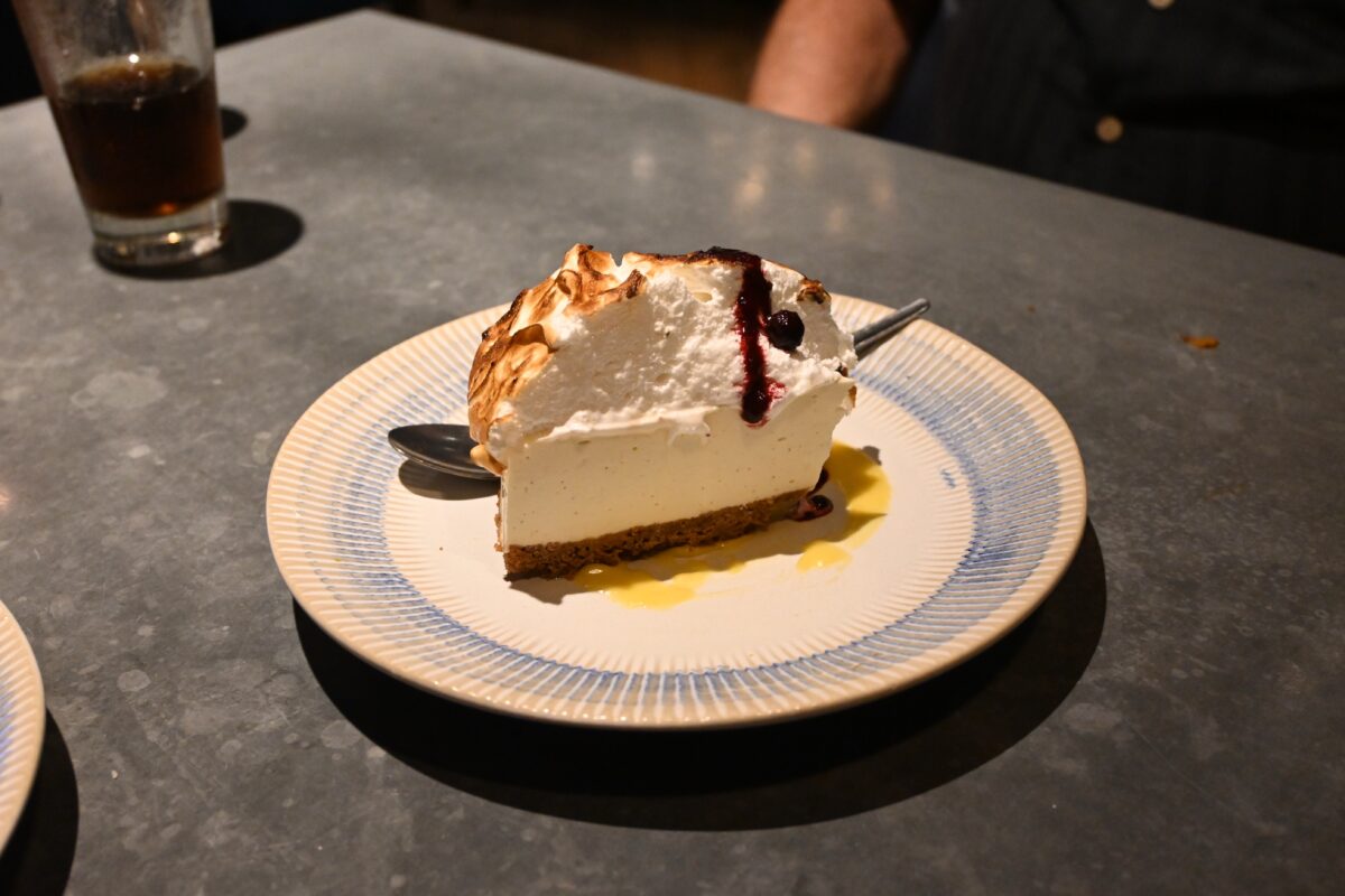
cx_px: 672
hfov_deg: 51.3
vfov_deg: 35.5
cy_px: 448
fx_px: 1401
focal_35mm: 38
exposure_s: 1/125
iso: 3200
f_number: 4.2
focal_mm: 25
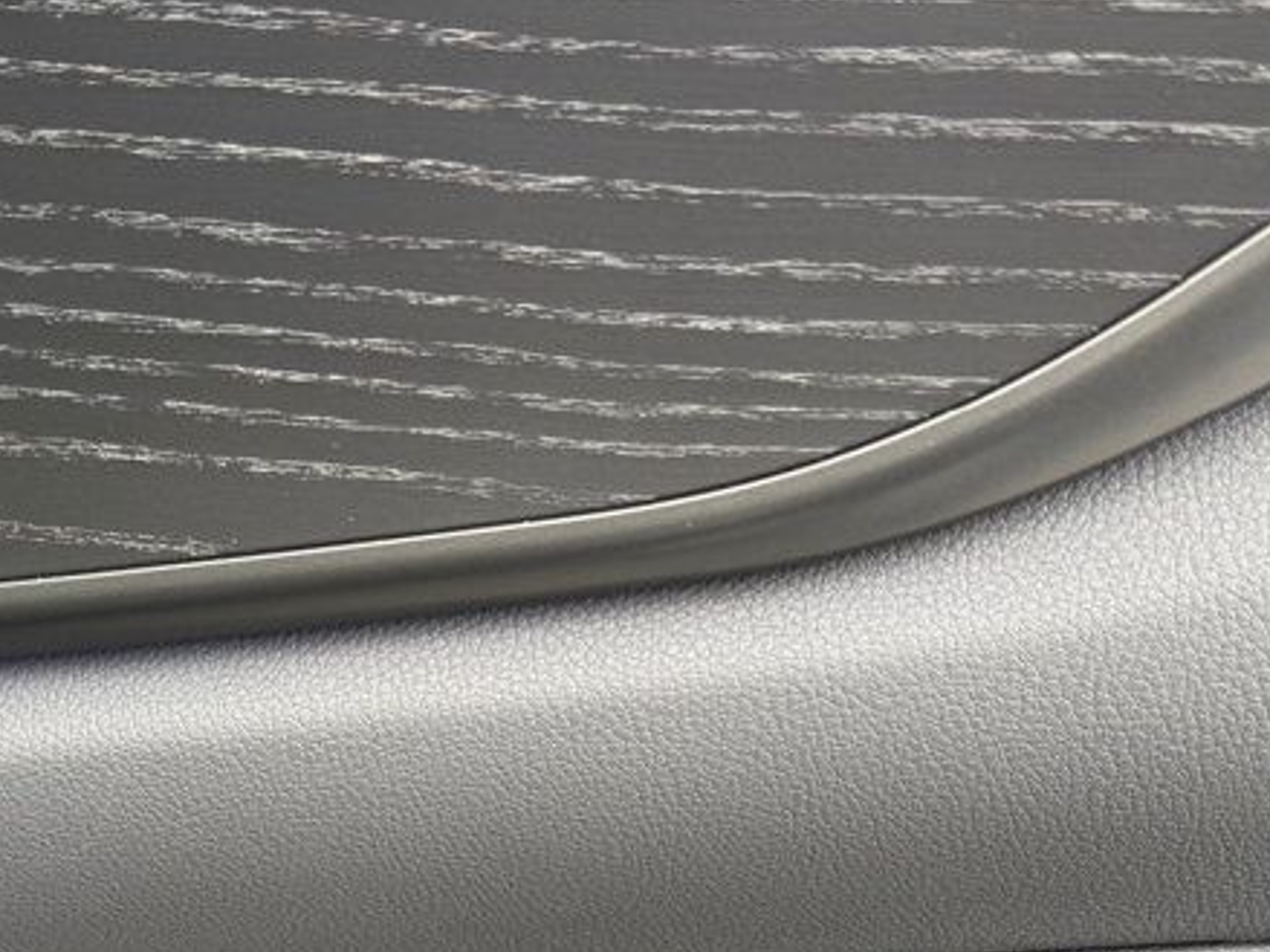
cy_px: 990
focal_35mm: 56
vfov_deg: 24.7
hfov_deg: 34.3
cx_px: 544
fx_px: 2054
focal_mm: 6.76
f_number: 1.78
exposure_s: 1/121
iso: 125
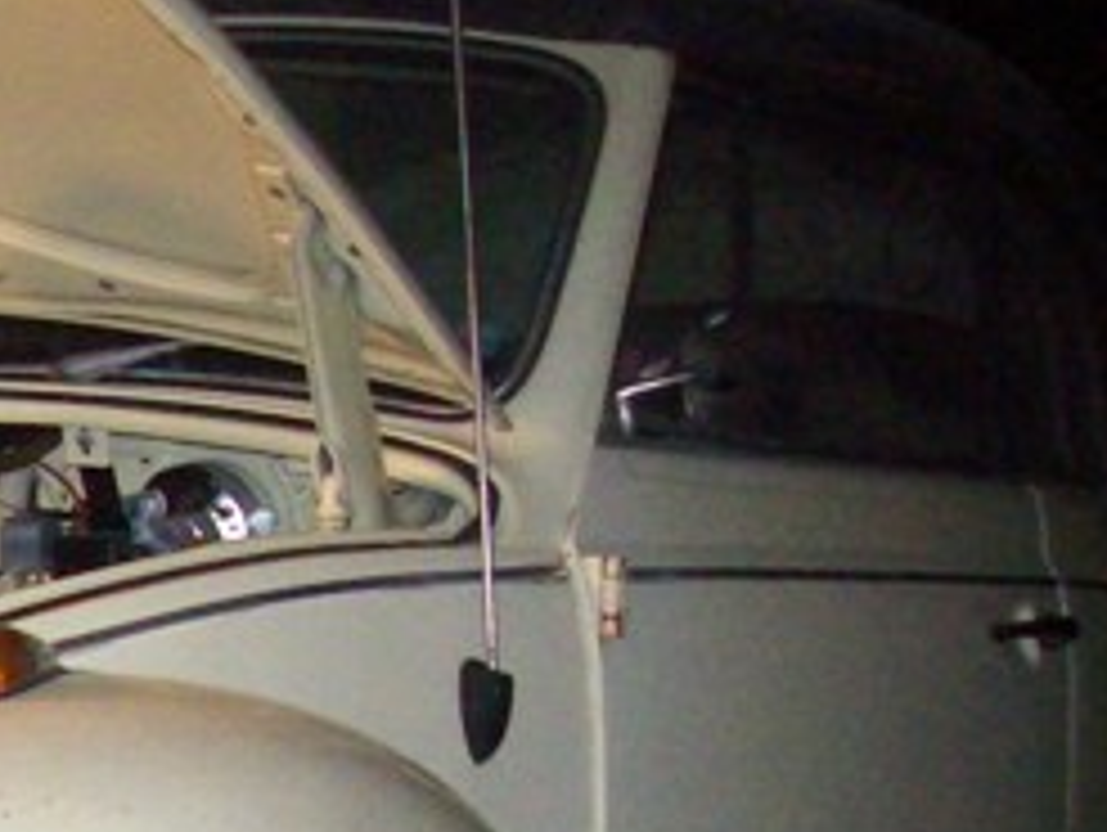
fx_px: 3745
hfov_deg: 15.3
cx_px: -657
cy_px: 1124
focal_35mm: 117
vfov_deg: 12.3
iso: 200
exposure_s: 1/64
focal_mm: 6
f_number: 2.7
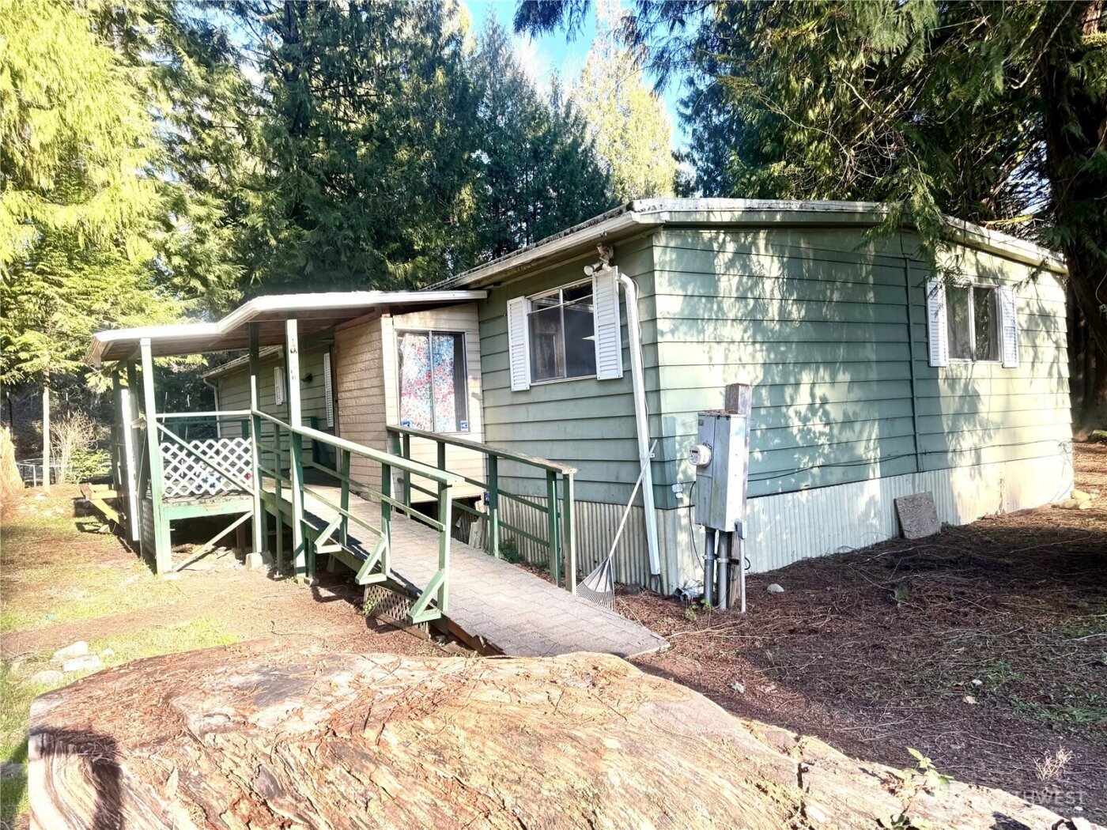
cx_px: 554
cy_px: 415
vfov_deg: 56.8
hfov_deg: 71.6
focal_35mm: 24
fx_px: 768
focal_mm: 6.76
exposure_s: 1/488
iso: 80
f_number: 1.78
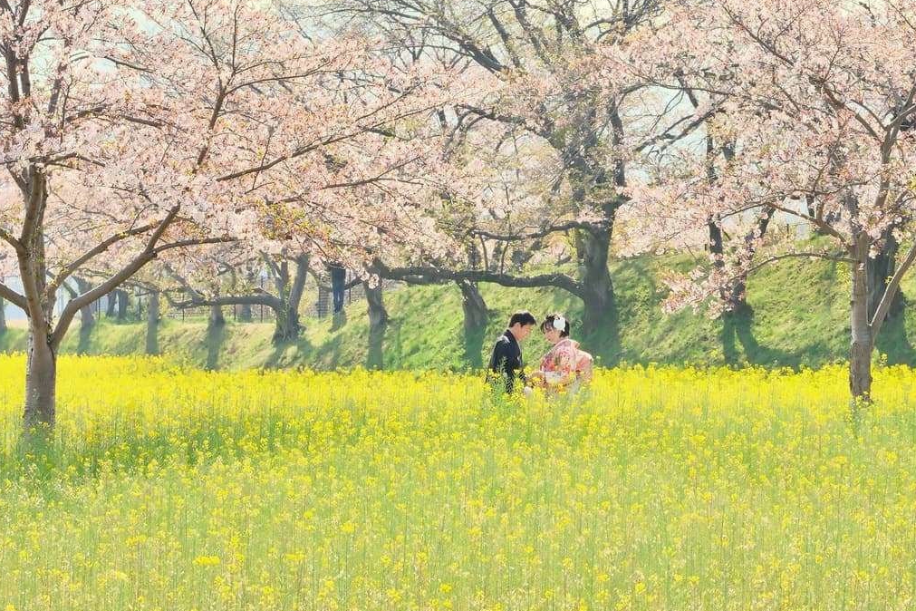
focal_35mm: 141
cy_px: 320
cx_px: 540
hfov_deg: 14.5
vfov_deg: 9.7
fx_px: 3587
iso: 800
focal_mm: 66
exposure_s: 1/250
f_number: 9
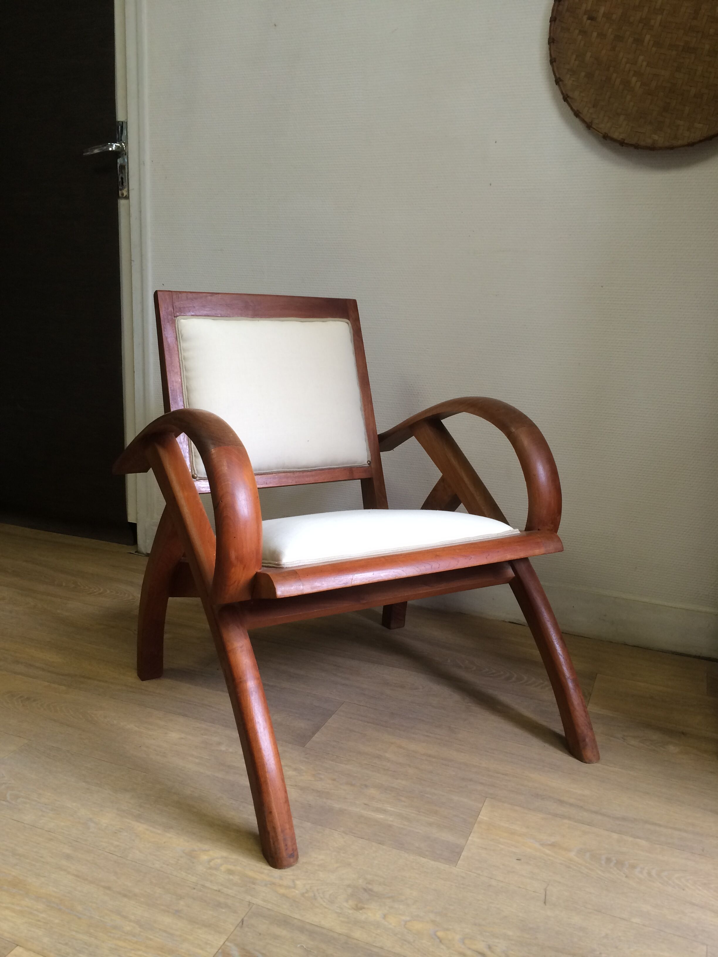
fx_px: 802
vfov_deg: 61.7
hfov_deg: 48.2
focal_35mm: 29
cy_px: 478
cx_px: 359
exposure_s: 1/33
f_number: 2.2
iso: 100
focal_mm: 4.15
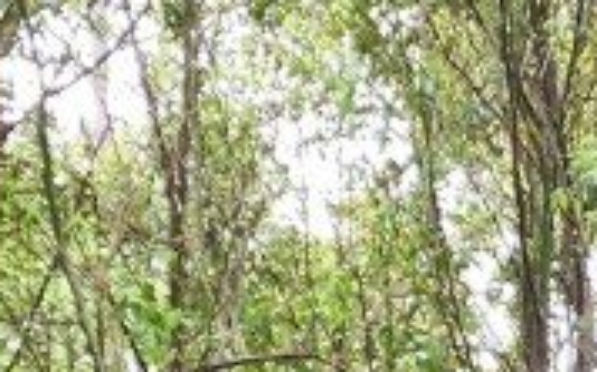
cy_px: 989
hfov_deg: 13.9
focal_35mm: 140
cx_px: 942
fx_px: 2276
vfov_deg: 8.3
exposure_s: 1/120
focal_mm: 6.4
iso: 320
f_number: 1.8
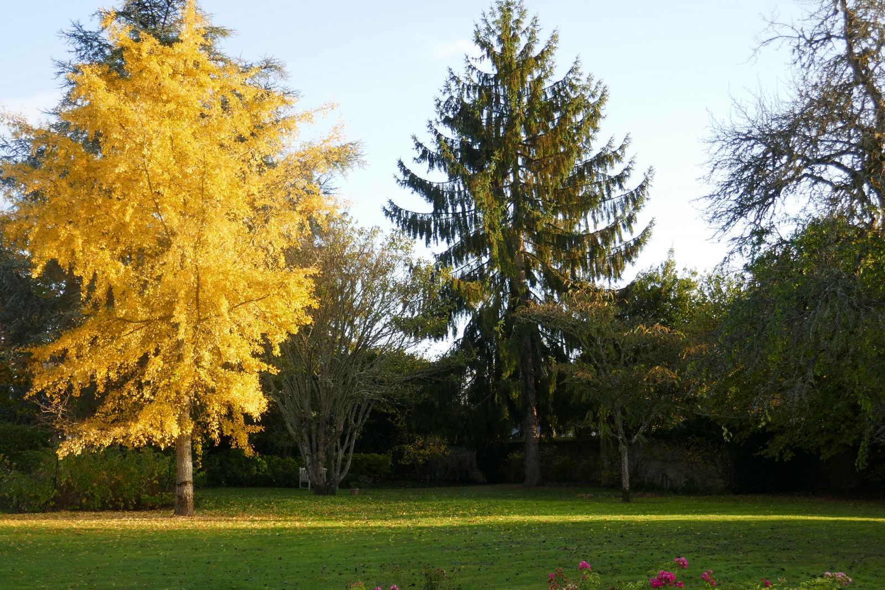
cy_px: 295
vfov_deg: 28.1
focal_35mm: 48
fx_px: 1180
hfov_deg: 41.1
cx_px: 442
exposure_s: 1/100
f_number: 4
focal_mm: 16.9
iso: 125
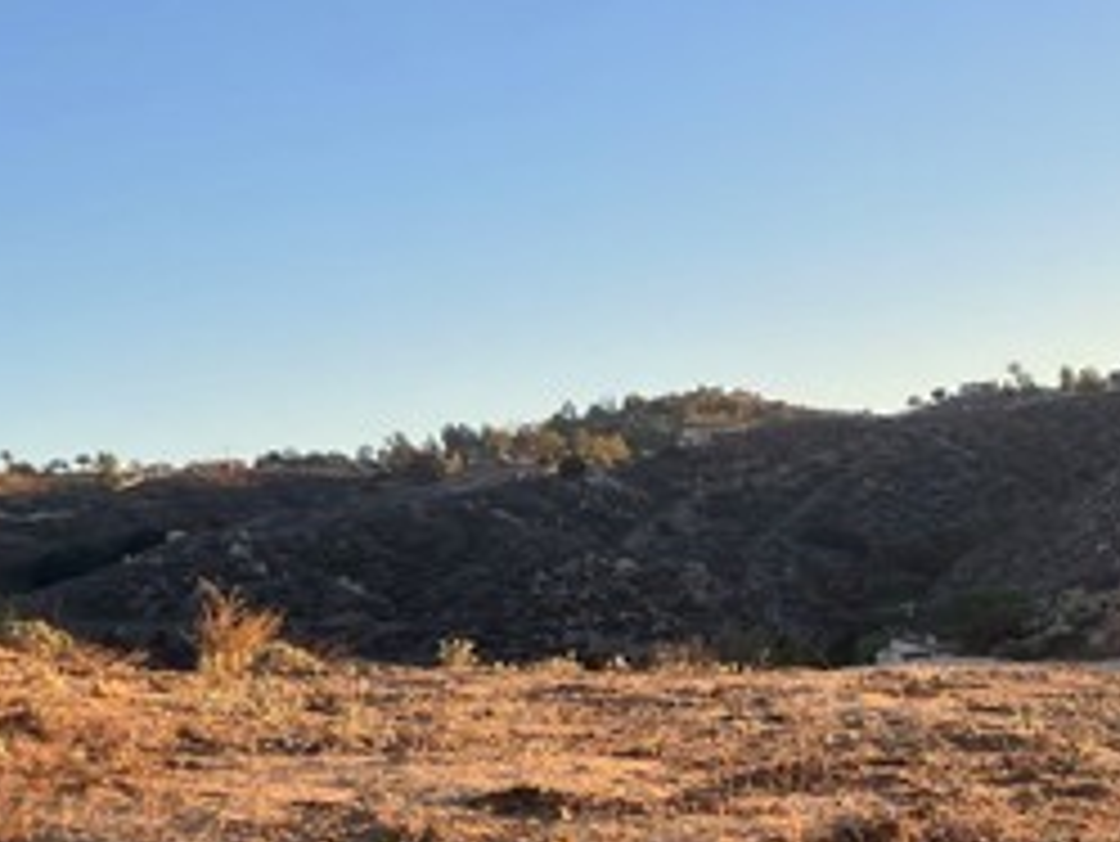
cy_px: 806
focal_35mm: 72
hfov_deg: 26.9
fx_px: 2331
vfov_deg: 19.9
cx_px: 720
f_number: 1.8
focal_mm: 3.99
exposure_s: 1/430
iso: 32
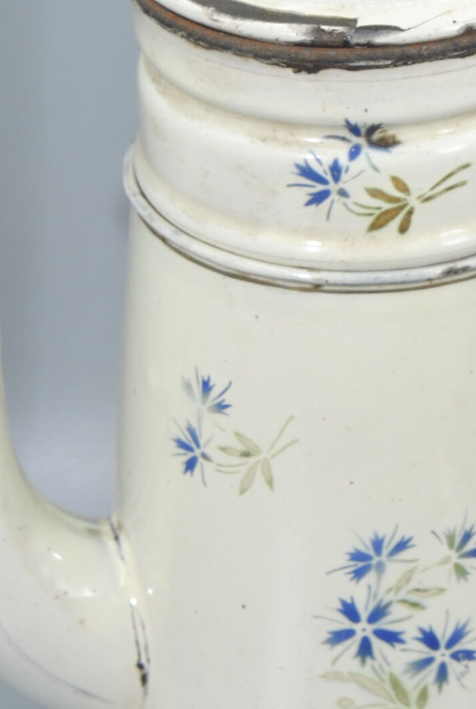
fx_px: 3660
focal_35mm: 185
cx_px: 318
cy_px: 427
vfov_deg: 11.1
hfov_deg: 7.4
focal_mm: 45
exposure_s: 1/80
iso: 100
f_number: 10
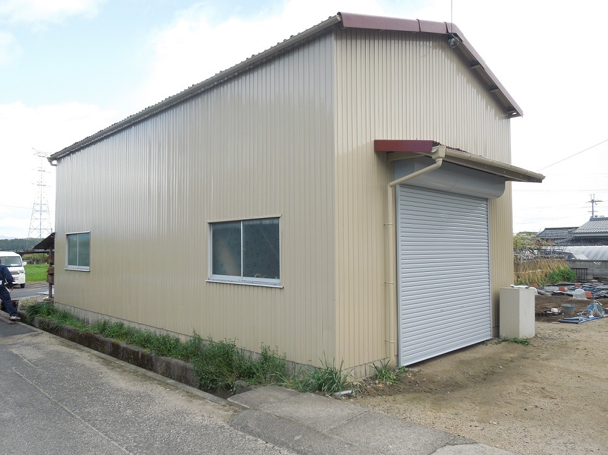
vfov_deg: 54.8
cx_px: 304
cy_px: 228
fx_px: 439
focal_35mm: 25
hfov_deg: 69.4
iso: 100
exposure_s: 1/320
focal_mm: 4.5
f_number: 3.3
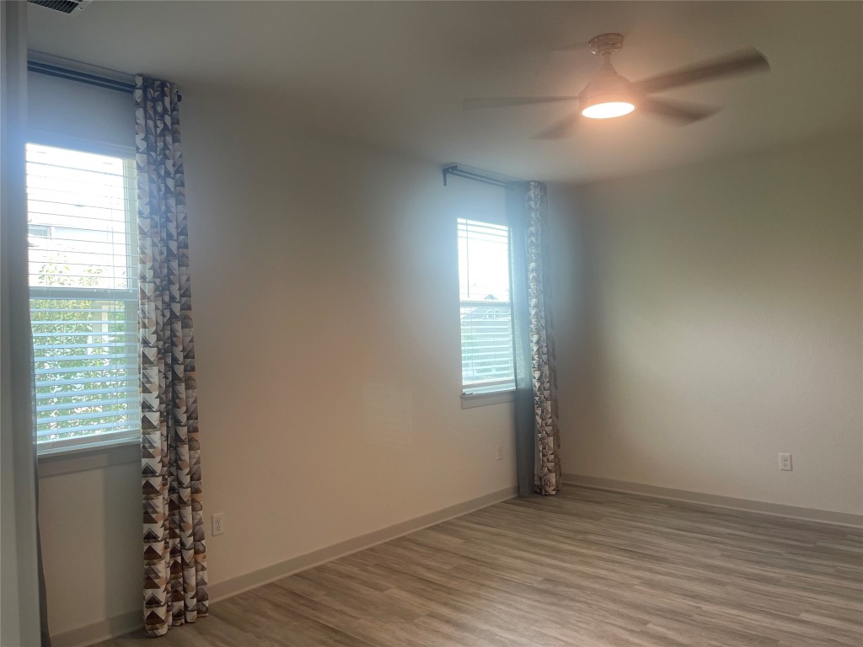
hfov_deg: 69.4
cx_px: 432
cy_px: 324
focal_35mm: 25
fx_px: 623
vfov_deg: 54.9
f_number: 1.6
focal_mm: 5.1
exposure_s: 1/60
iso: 64
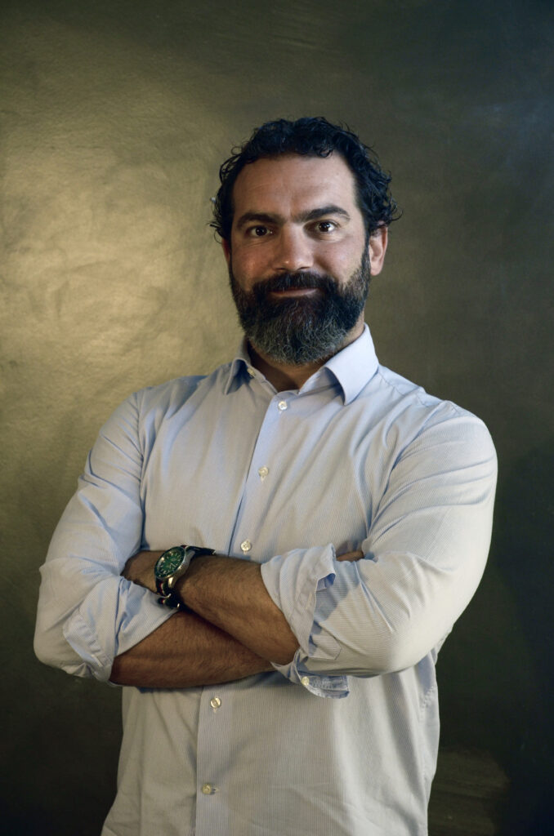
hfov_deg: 18.8
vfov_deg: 28.1
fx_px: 1670
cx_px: 277
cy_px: 418
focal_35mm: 72
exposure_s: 1/125
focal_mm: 48
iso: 640
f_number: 5.6
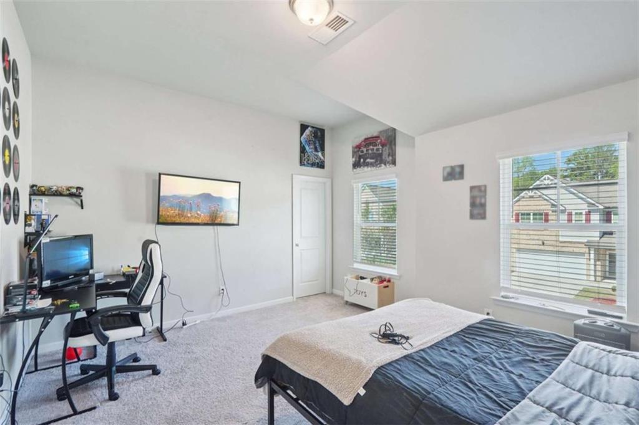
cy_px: 212
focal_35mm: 16
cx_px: 320
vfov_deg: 73.7
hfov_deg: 96.8
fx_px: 284
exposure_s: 1/13
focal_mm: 16
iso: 400
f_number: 8
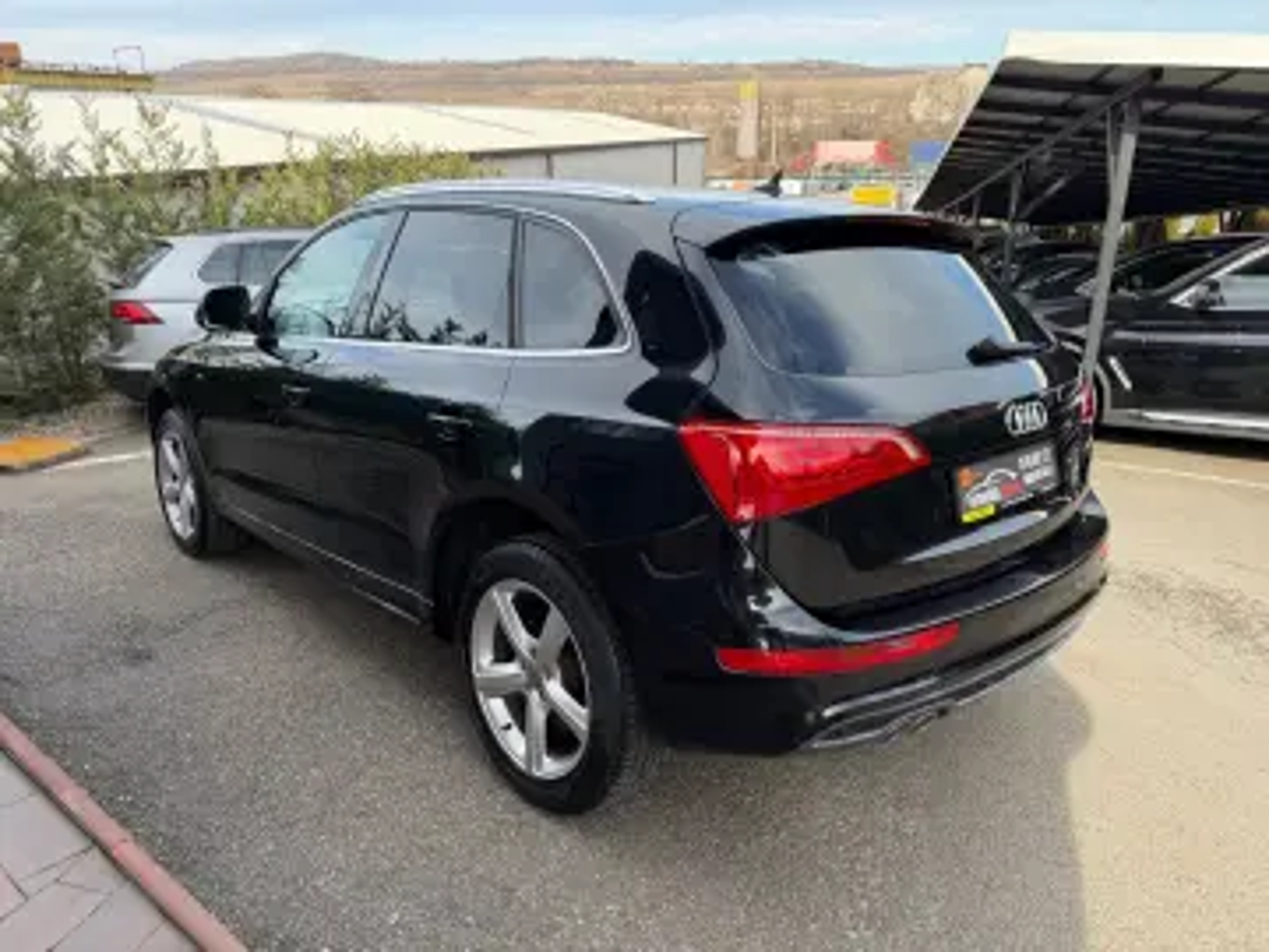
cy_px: 476
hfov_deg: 71.6
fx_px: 880
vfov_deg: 56.8
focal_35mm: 24
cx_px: 634
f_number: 1.78
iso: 80
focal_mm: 6.76
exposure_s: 1/888
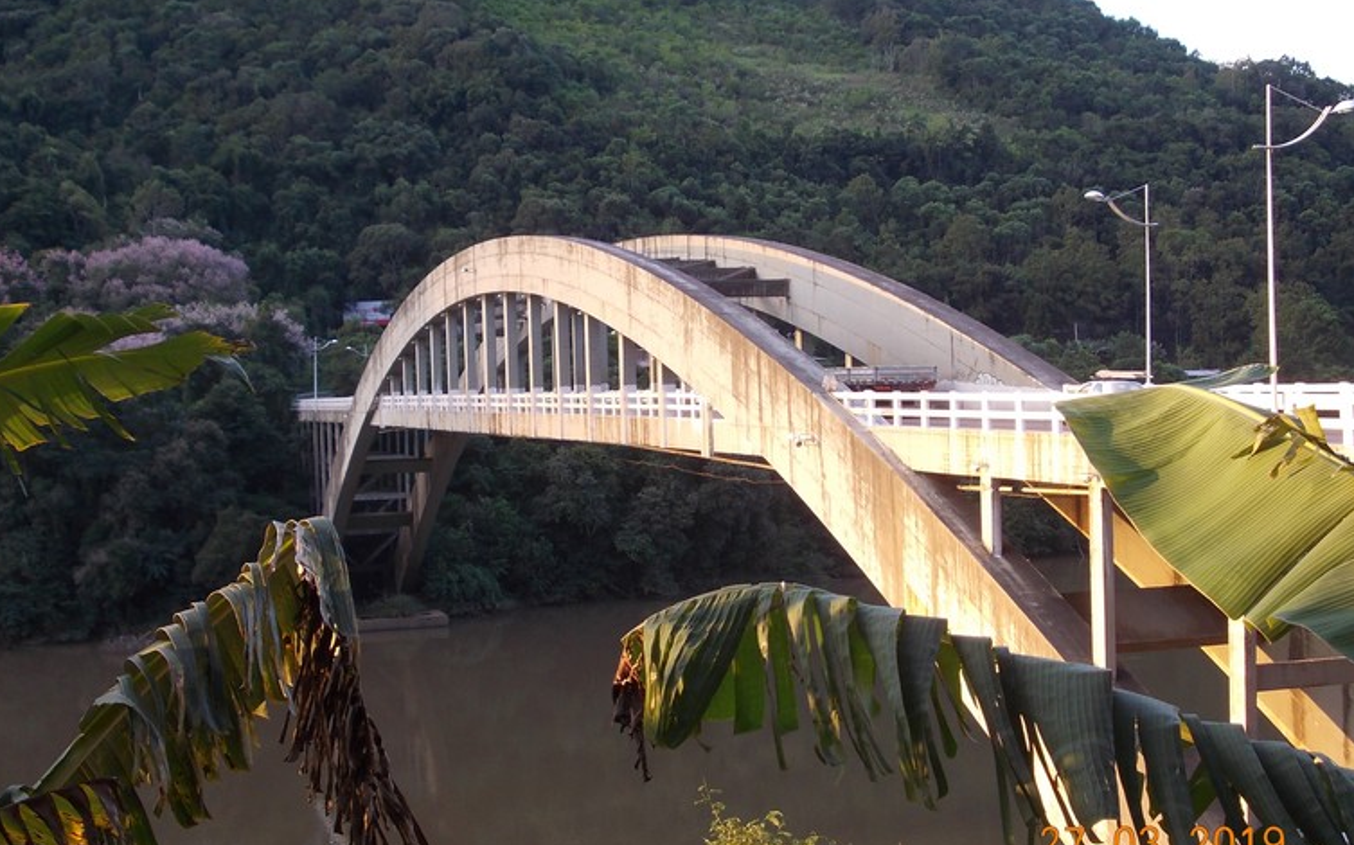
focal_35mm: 55
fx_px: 2029
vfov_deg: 23.5
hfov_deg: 36.9
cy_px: 449
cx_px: 667
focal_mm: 7.2
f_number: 3.6
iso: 80
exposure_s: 1/60
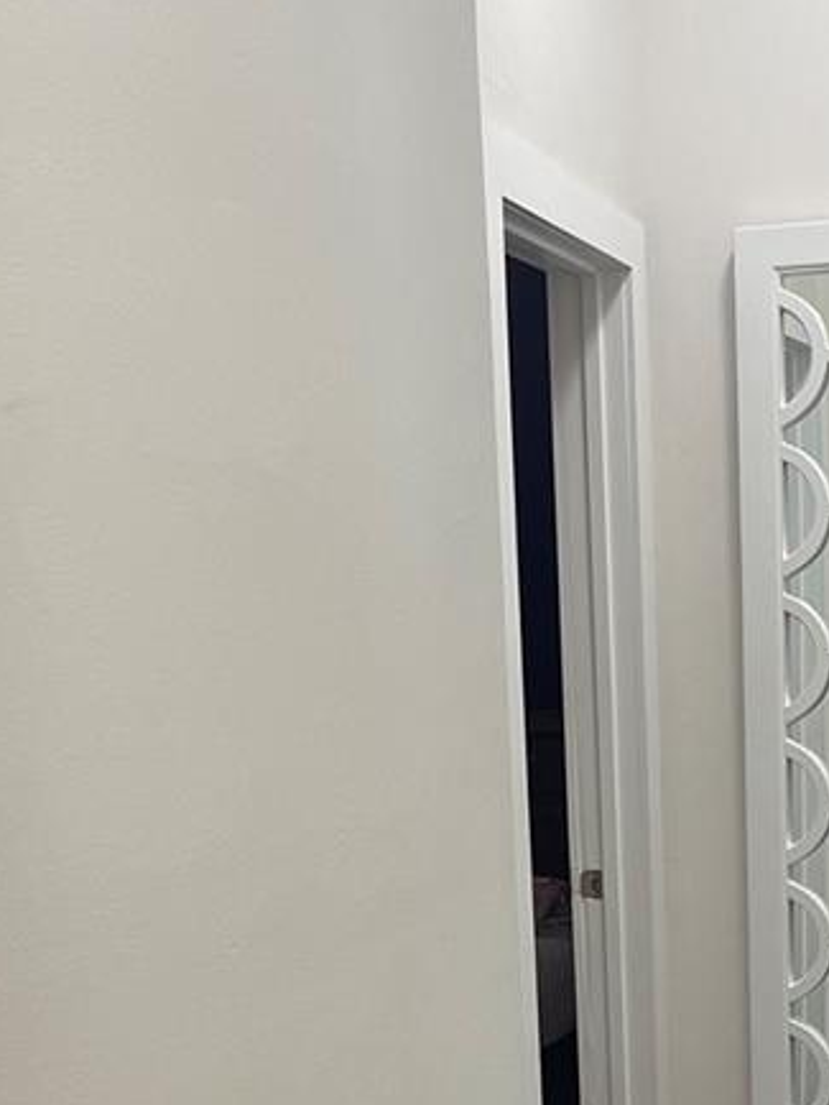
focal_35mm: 72
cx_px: 666
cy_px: 1217
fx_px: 2298
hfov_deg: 20.2
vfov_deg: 25.1
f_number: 1.6
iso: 80
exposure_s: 1/60
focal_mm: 5.1
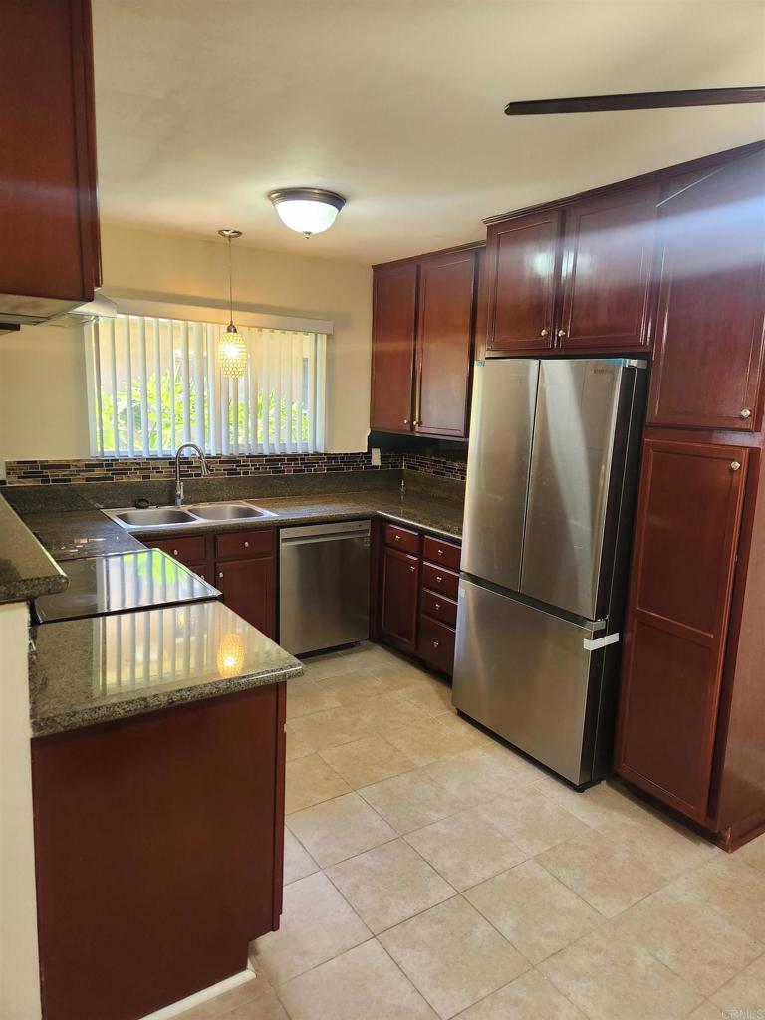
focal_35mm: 23
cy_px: 510
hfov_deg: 58.9
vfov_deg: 73.9
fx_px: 678
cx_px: 382
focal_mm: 5.4
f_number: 1.8
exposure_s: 1/120
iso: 250
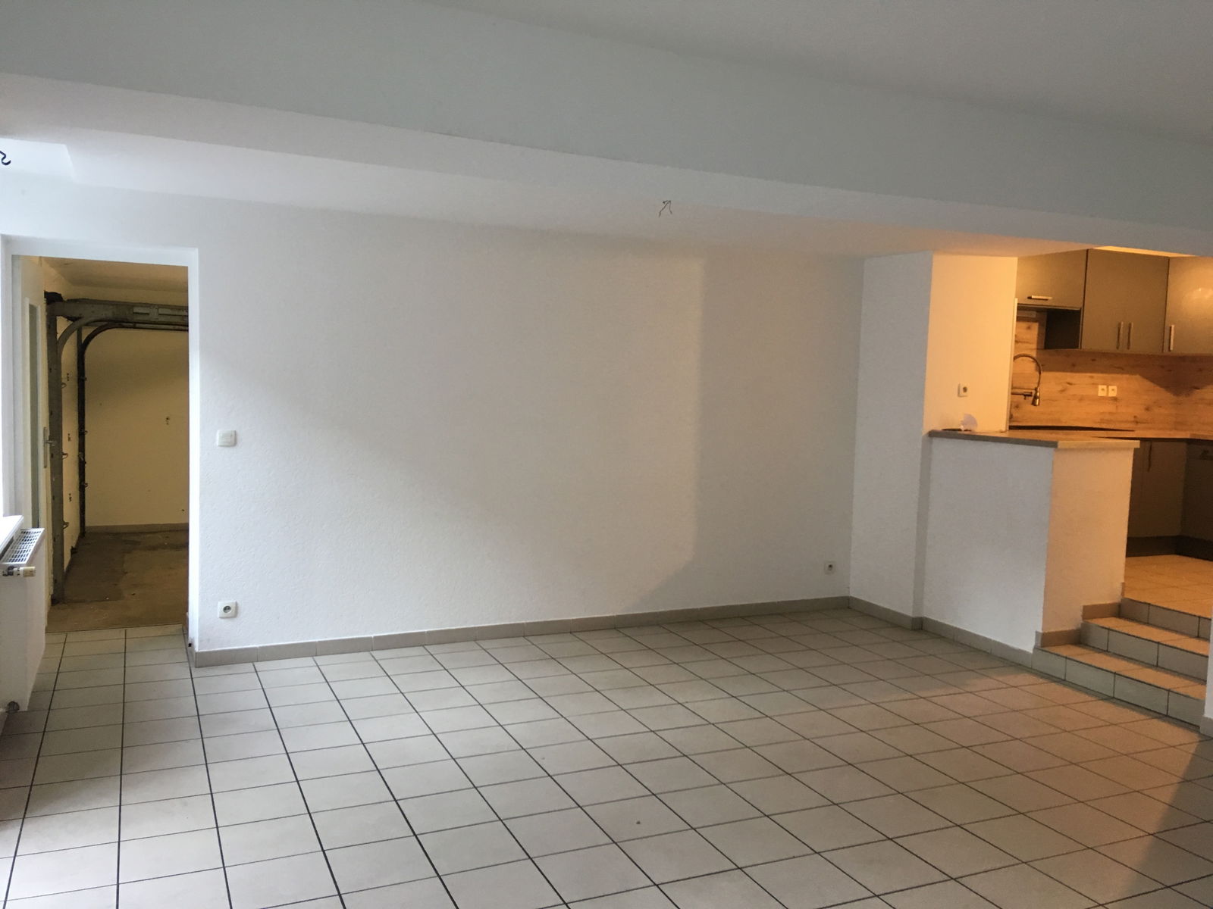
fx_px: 1016
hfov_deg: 61.7
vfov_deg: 48.2
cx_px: 606
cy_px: 454
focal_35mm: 29
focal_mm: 4.15
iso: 125
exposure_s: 1/33
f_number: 2.2
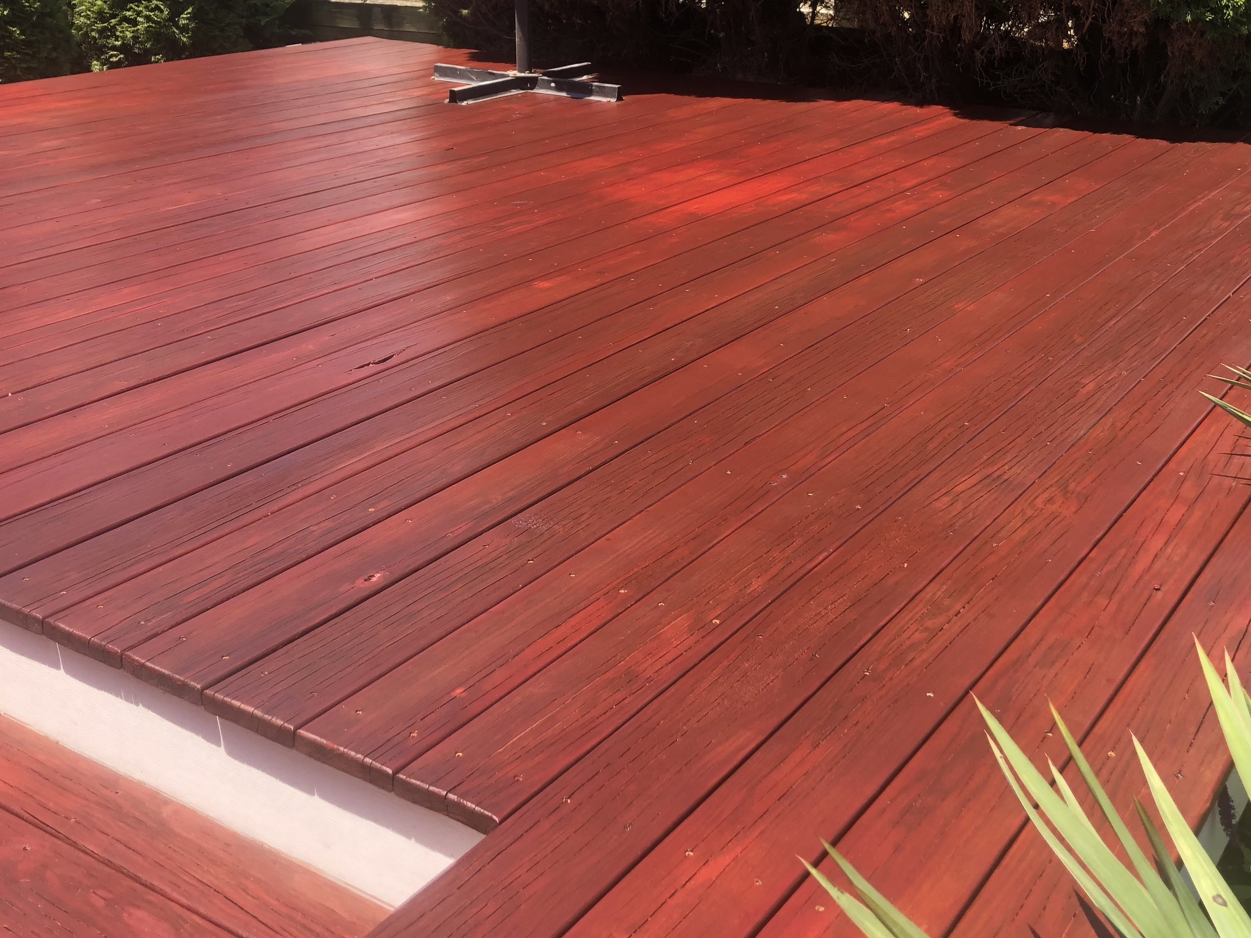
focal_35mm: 42
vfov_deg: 34.0
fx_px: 1518
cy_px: 298
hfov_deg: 44.8
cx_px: 622
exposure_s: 1/453
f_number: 1.8
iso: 20
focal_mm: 4
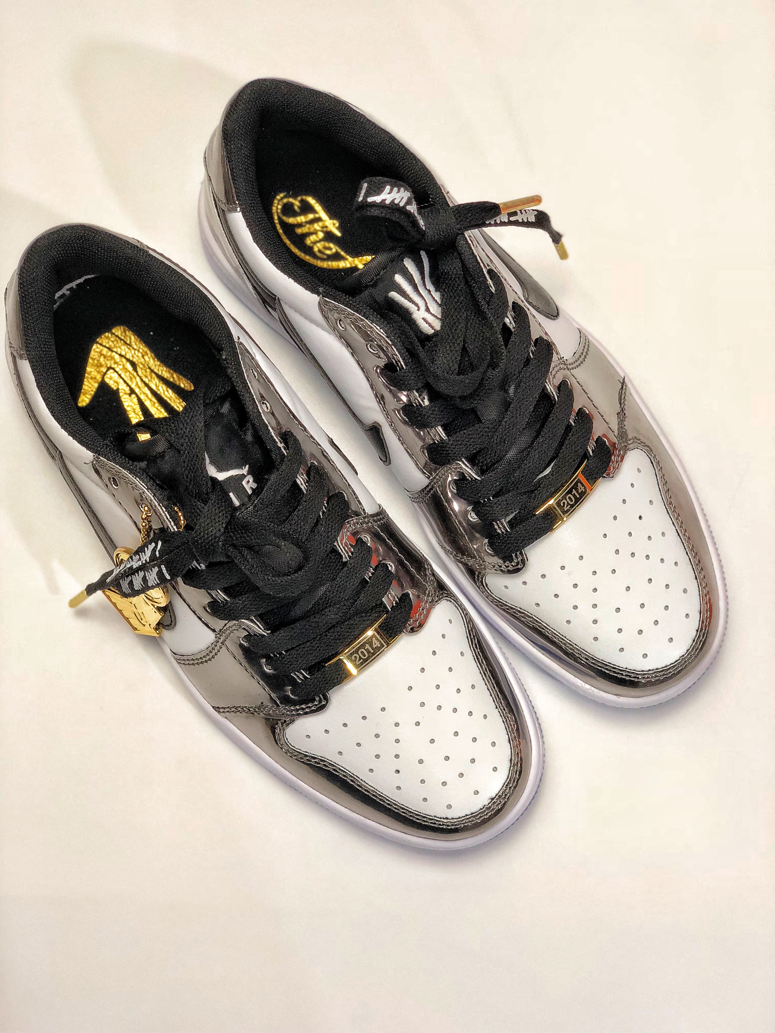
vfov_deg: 36.8
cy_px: 516
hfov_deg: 28.0
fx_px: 1552
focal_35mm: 52
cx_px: 388
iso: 64
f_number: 2.4
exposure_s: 1/50
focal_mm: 6
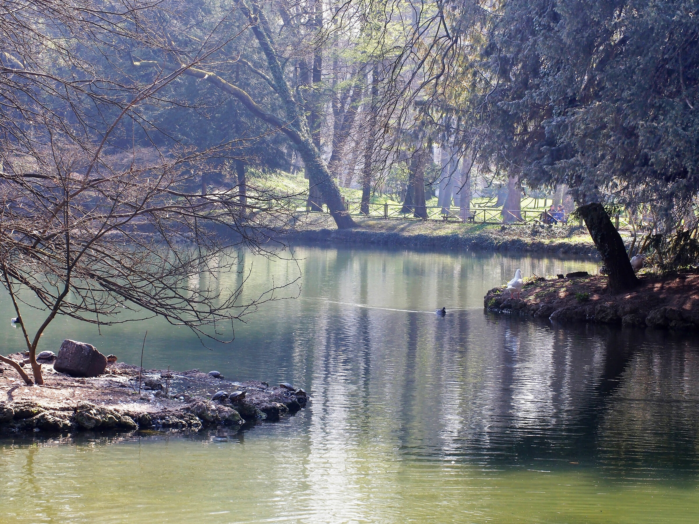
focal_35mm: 120
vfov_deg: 12.3
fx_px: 2423
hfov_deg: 16.4
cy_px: 262
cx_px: 350
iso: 400
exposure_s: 1/160
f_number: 9
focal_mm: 60
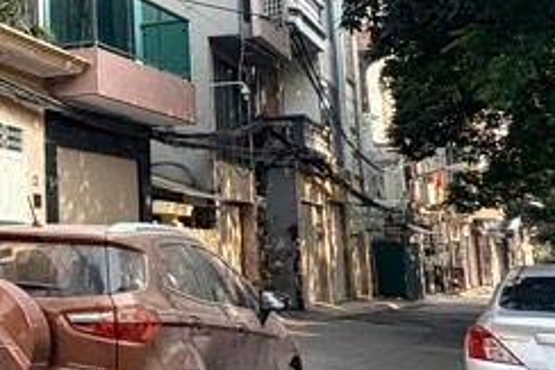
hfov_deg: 23.2
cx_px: -364
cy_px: 91
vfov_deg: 22.1
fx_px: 941
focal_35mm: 61
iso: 50
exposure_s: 1/502
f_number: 2.2
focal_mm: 2.22
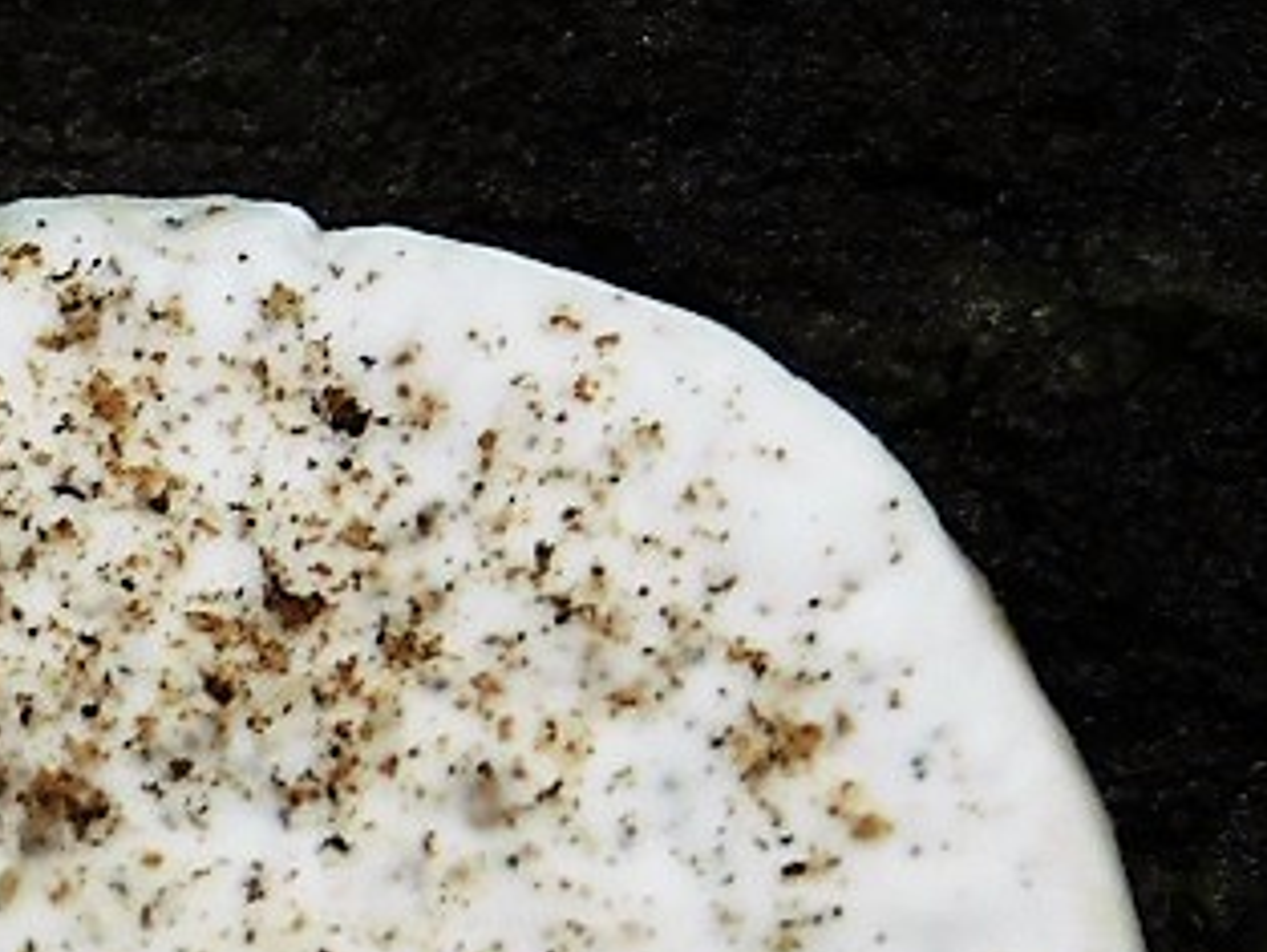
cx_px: 81
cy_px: 1191
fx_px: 10765
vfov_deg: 5.0
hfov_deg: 6.7
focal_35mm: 294
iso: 140
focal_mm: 20.3
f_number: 4.8
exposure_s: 1/30
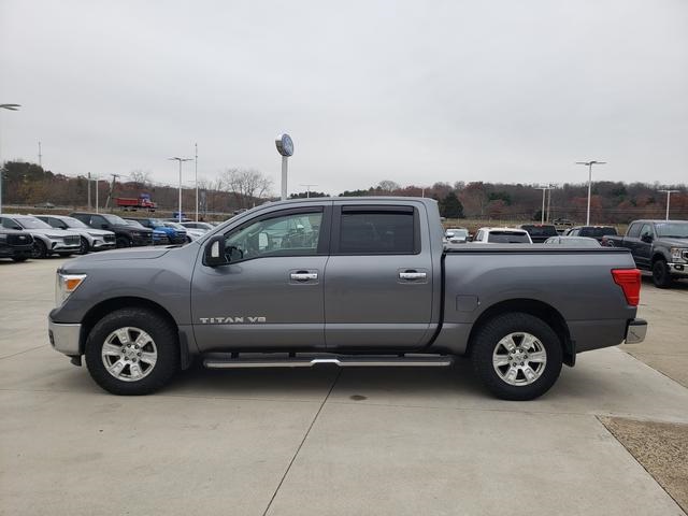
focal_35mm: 26
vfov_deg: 53.1
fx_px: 517
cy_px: 258
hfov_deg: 67.3
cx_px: 344
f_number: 2.4
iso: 50
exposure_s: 1/302
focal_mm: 4.3
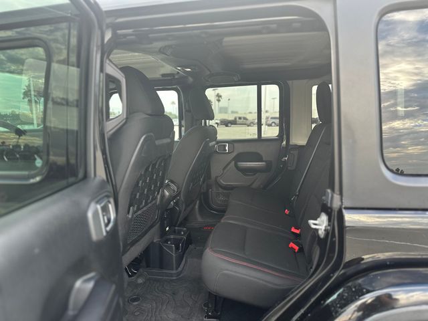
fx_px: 297
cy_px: 160
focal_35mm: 24
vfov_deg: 56.8
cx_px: 214
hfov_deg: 71.6
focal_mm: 6.86
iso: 100
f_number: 1.78
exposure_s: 1/121
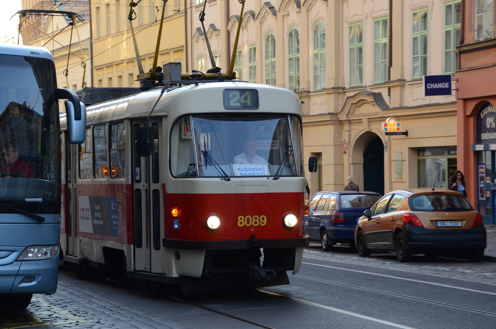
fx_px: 1773
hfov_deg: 15.9
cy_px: 164
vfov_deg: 10.6
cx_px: 248
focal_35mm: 129
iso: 1250
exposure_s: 1/640
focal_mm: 86
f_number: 6.3
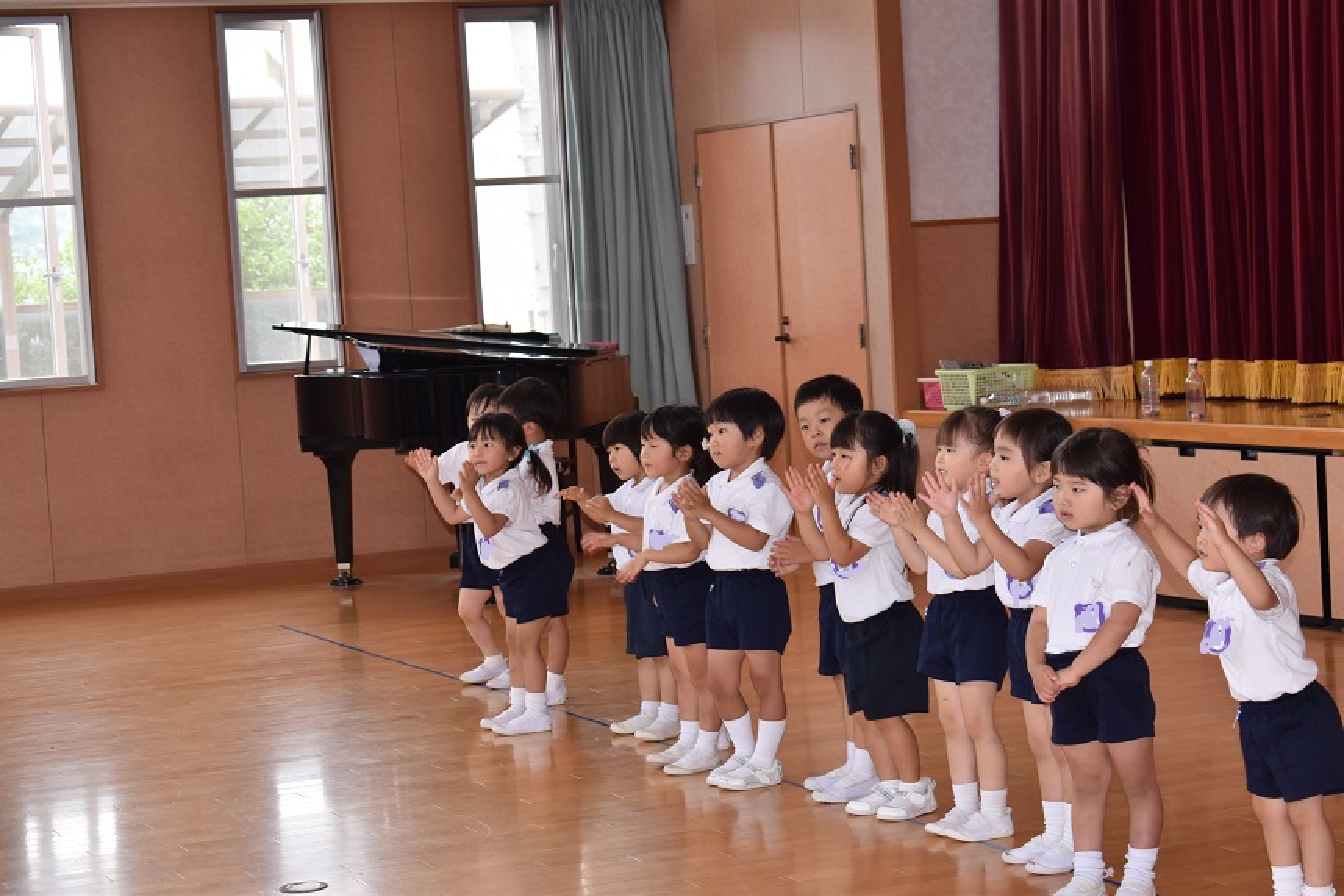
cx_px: 672
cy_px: 448
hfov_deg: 24.6
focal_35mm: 82
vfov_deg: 16.5
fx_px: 3079
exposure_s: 1/125
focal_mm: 55
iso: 560
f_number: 5.6
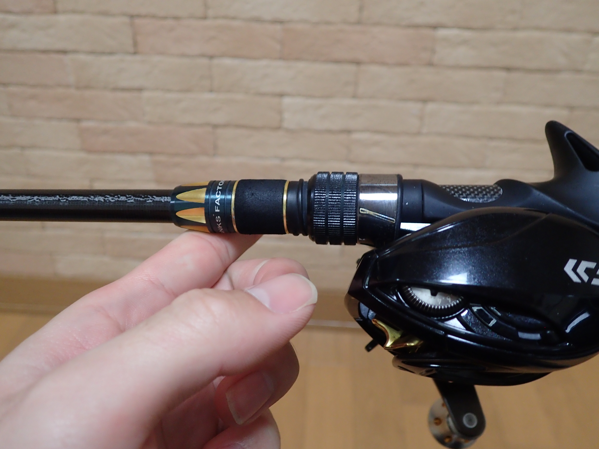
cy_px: 224
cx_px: 300
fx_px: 519
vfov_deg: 46.8
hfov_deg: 60.0
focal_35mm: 30
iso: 400
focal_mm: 5.5
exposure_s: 1/30
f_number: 2.3
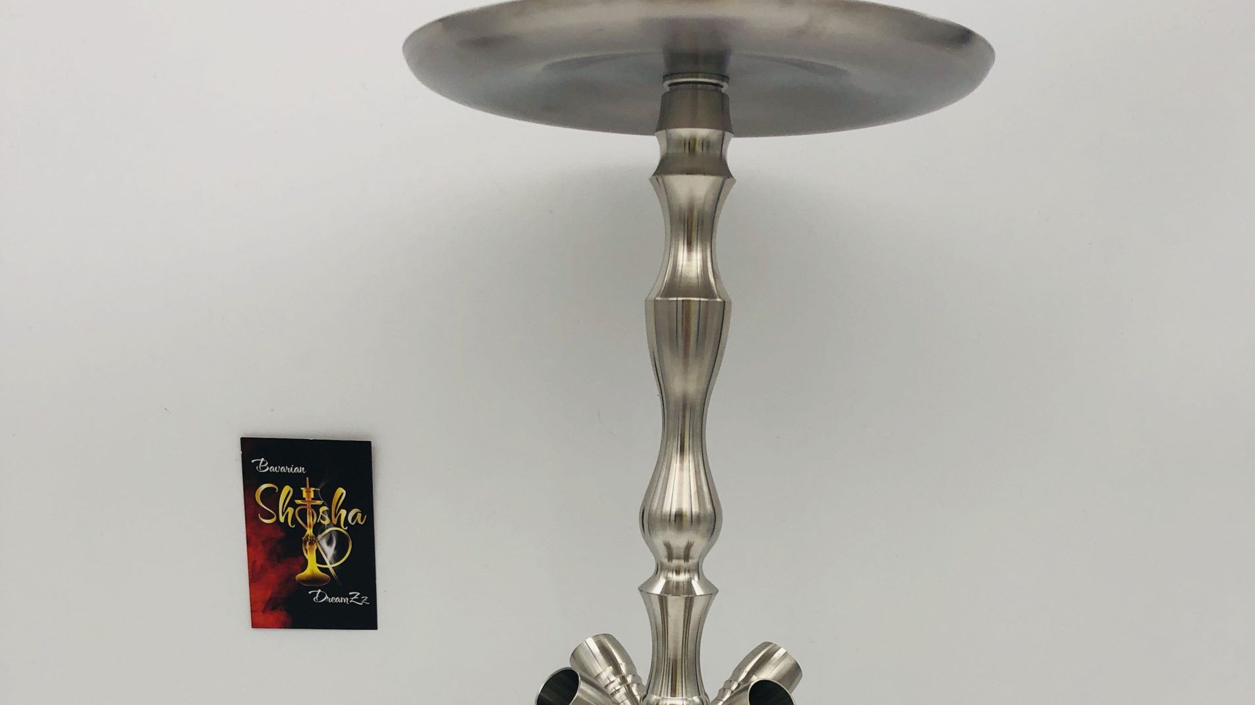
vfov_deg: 27.5
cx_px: 627
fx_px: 1364
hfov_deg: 49.4
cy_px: 691
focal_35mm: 41
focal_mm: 4
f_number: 1.8
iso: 20
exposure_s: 1/189
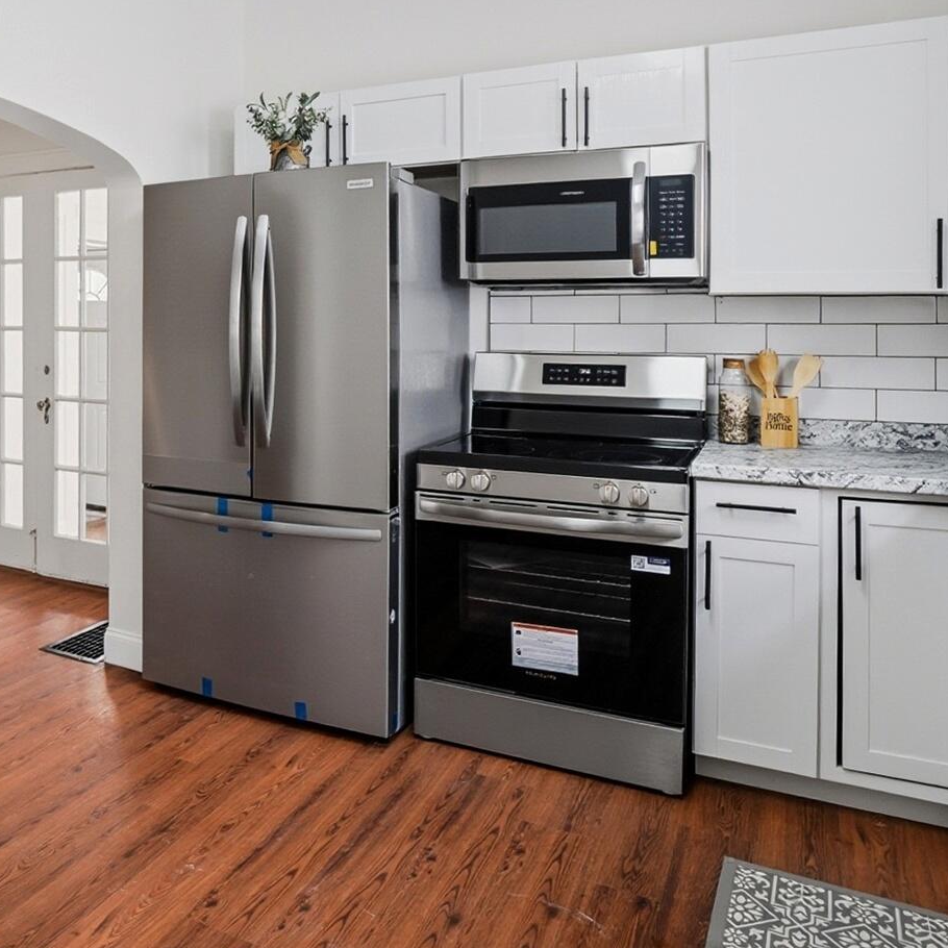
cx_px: 213
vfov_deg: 56.1
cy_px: 316
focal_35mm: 28
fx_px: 868
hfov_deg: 54.1
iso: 100
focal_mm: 10
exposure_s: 1/400
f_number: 4
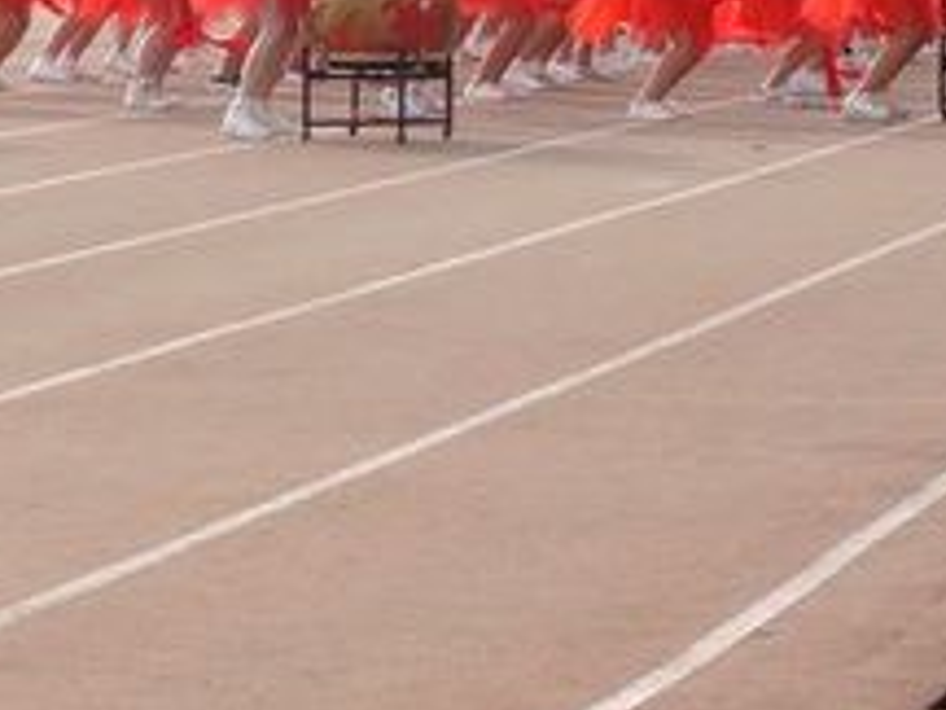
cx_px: 328
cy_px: -18
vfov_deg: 6.3
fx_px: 6450
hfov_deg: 8.4
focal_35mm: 236
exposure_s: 1/160
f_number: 5.6
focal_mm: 18.2
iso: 80
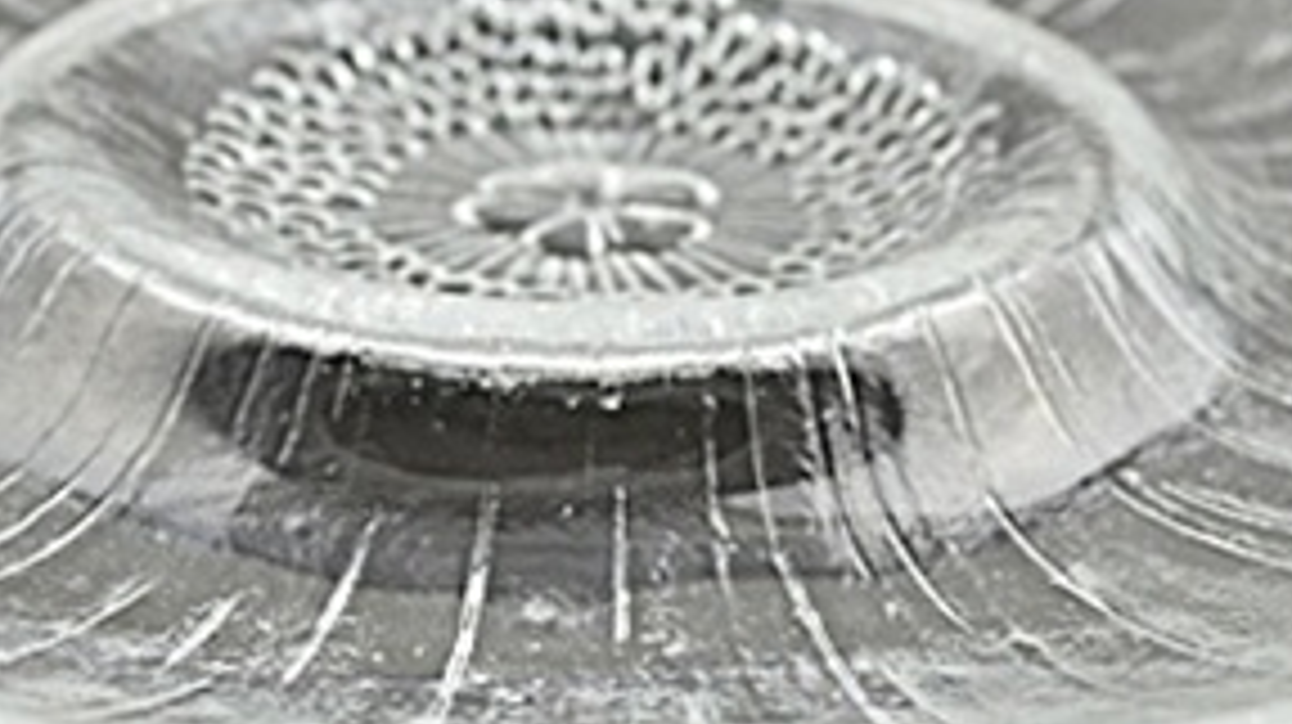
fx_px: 3150
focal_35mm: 92
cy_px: 353
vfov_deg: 13.1
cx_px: 558
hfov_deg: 23.2
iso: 400
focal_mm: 24
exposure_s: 1/80
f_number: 4.2
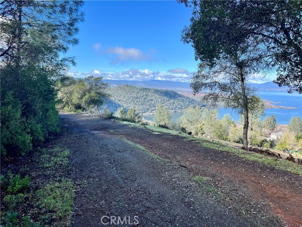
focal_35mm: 26
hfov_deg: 67.3
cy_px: 114
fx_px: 227
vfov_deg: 53.1
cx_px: 151
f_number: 1.5
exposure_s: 1/2083
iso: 50
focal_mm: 5.7
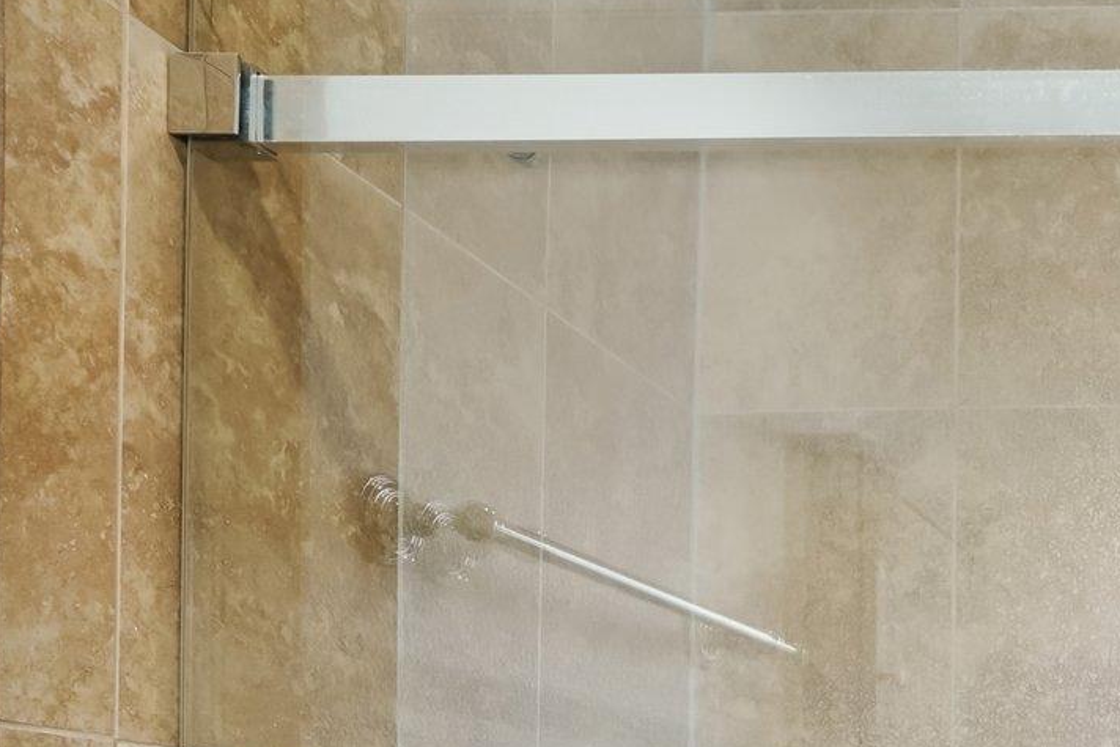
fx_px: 1431
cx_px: 1428
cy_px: 959
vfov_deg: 25.4
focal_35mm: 46
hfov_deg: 32.8
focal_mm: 16
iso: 400
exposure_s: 1/8
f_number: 8
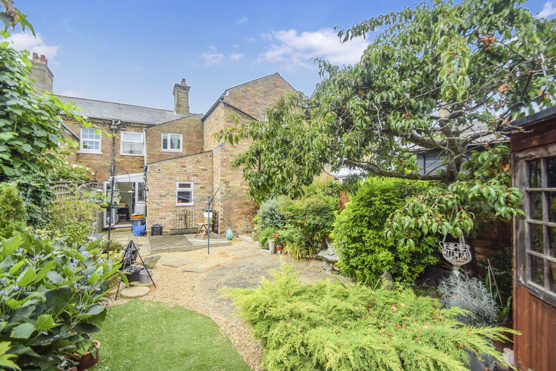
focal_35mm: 15
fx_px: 232
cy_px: 186
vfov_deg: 77.3
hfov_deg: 100.4
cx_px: 278
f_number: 5.6
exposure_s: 1/400
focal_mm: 10
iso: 100
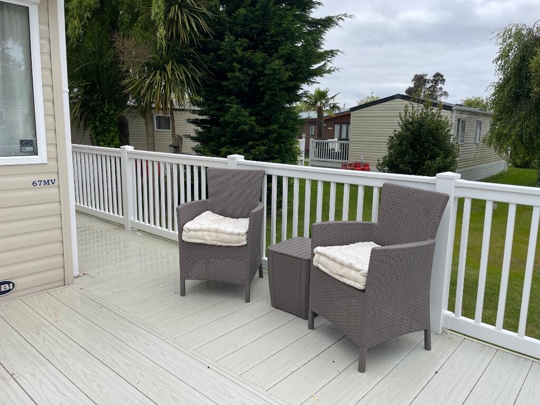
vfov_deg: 53.1
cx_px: 270
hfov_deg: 67.3
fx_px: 406
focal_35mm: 26
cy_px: 202
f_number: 1.6
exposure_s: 1/1595
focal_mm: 4.2
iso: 32
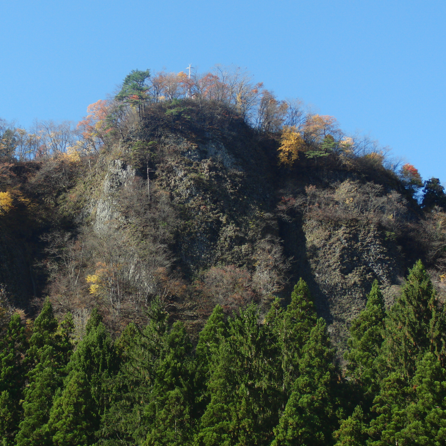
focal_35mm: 91
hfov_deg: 19.0
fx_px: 1326
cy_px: 206
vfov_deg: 19.1
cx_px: 120
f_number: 4.1
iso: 100
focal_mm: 12.23
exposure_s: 1/320
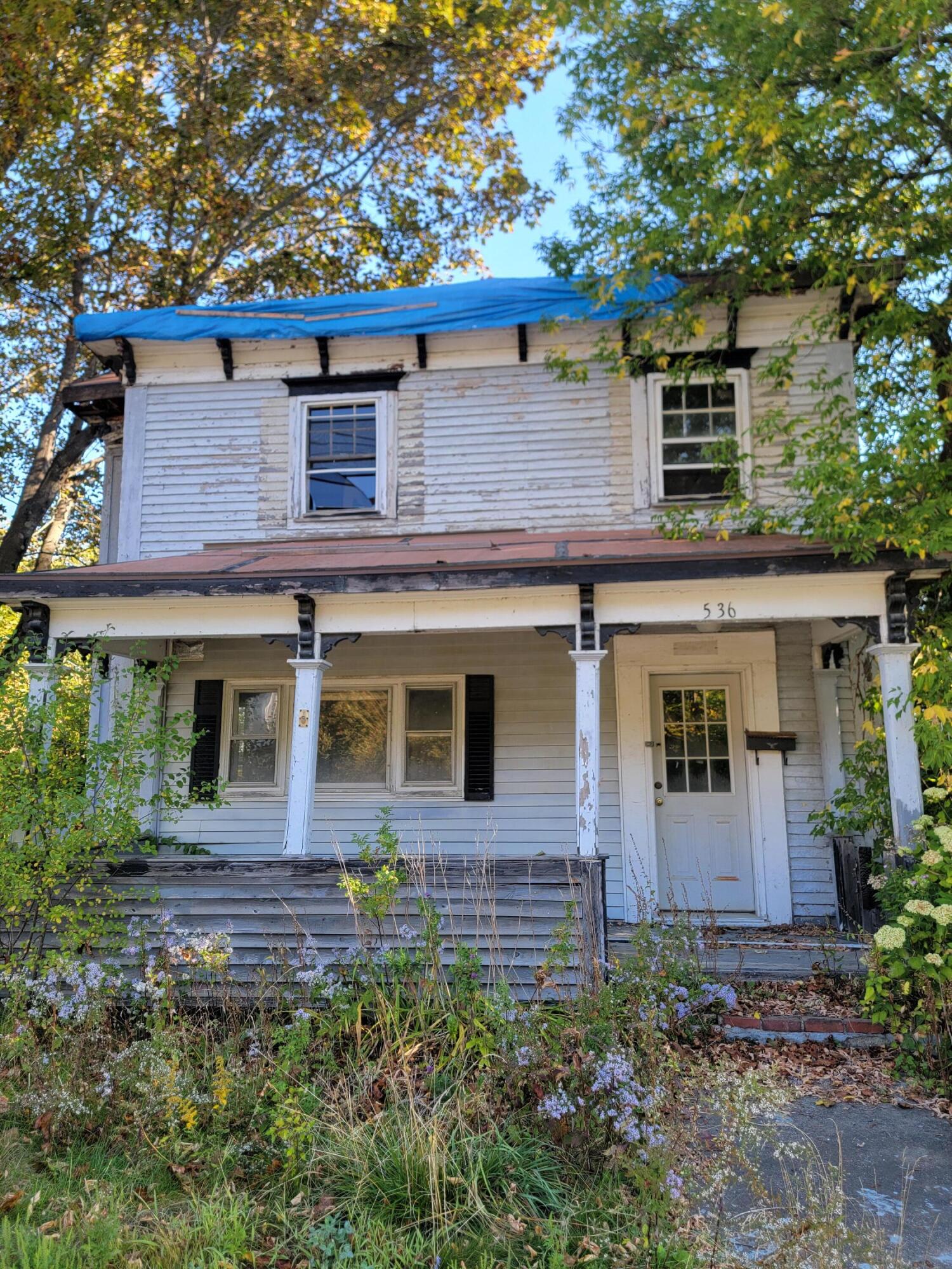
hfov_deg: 56.8
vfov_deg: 71.6
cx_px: 476
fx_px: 880
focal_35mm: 24
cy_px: 634
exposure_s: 1/120
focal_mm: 6.7
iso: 32
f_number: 1.8
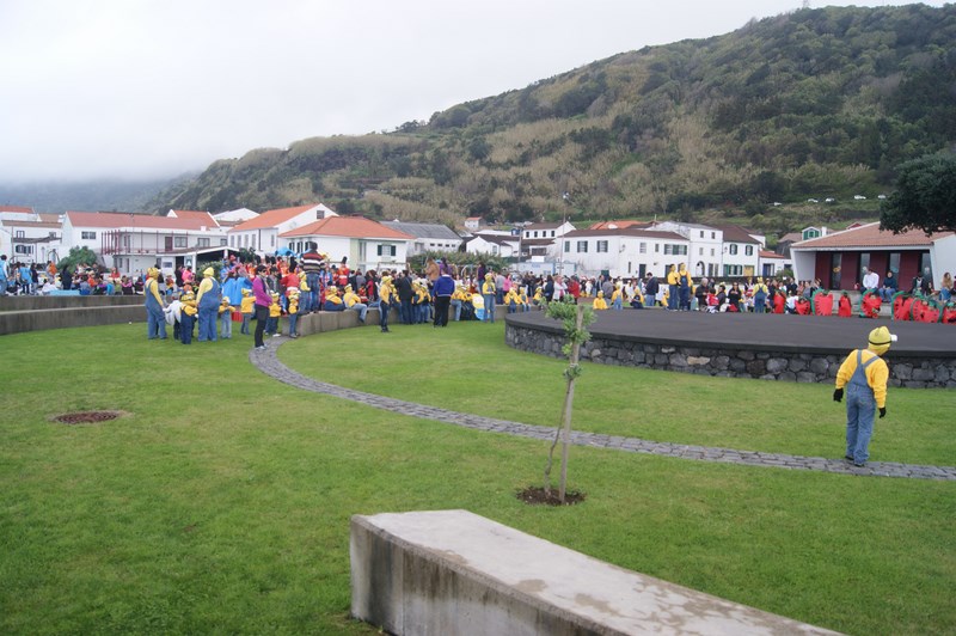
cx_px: 478
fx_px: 716
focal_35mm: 27
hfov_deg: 67.4
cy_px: 318
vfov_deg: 47.9
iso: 100
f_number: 7.1
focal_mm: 18
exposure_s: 1/60
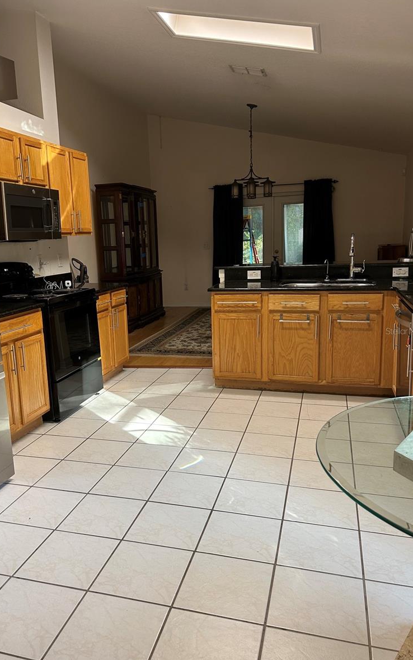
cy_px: 331
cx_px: 173
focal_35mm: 28
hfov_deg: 44.4
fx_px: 504
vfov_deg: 66.5
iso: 125
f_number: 1.5
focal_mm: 5.7
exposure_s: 1/120
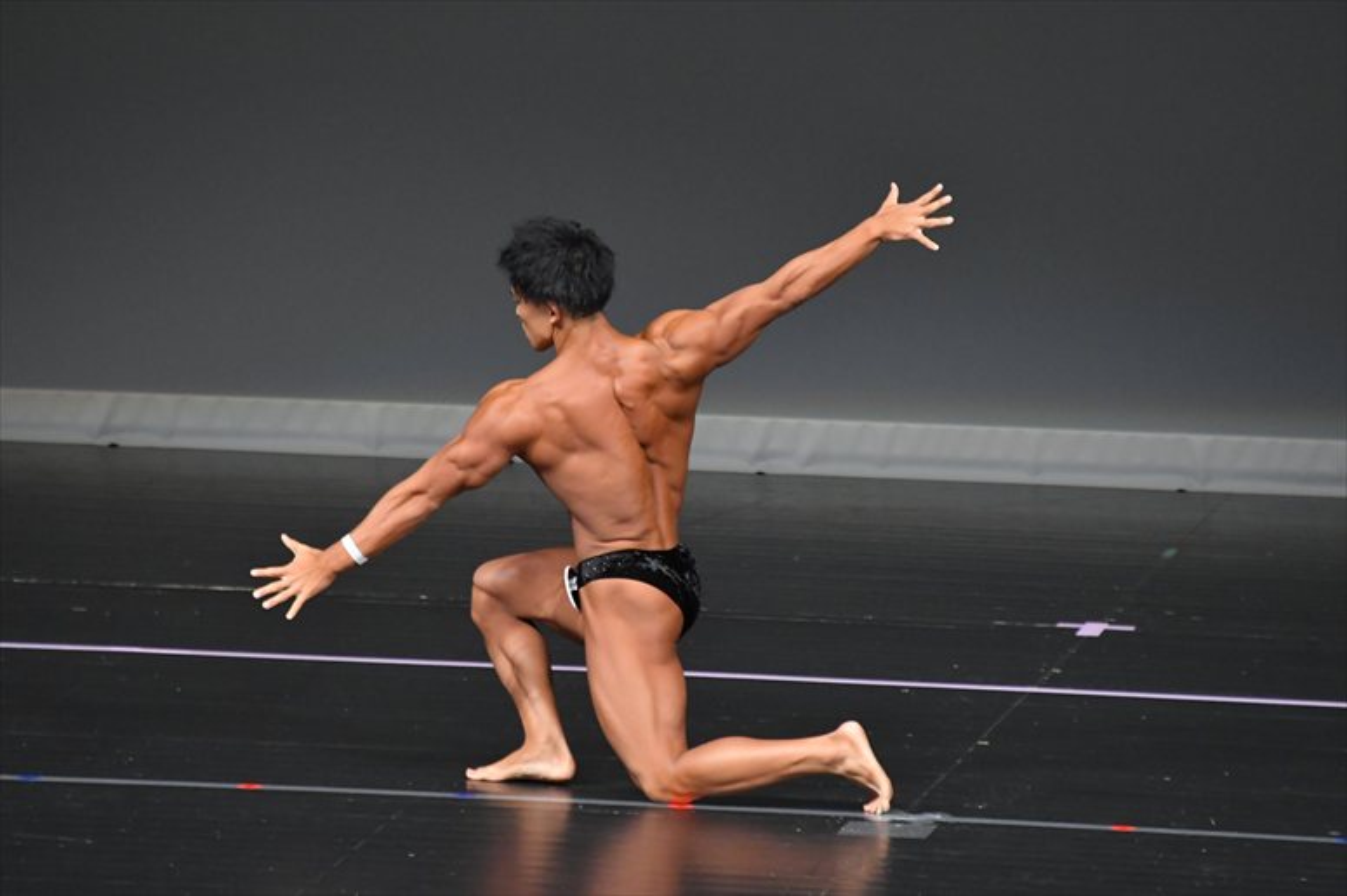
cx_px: 674
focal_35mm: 450
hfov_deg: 4.6
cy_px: 448
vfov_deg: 3.1
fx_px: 16830
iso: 4000
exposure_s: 1/400
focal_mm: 300
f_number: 5.6
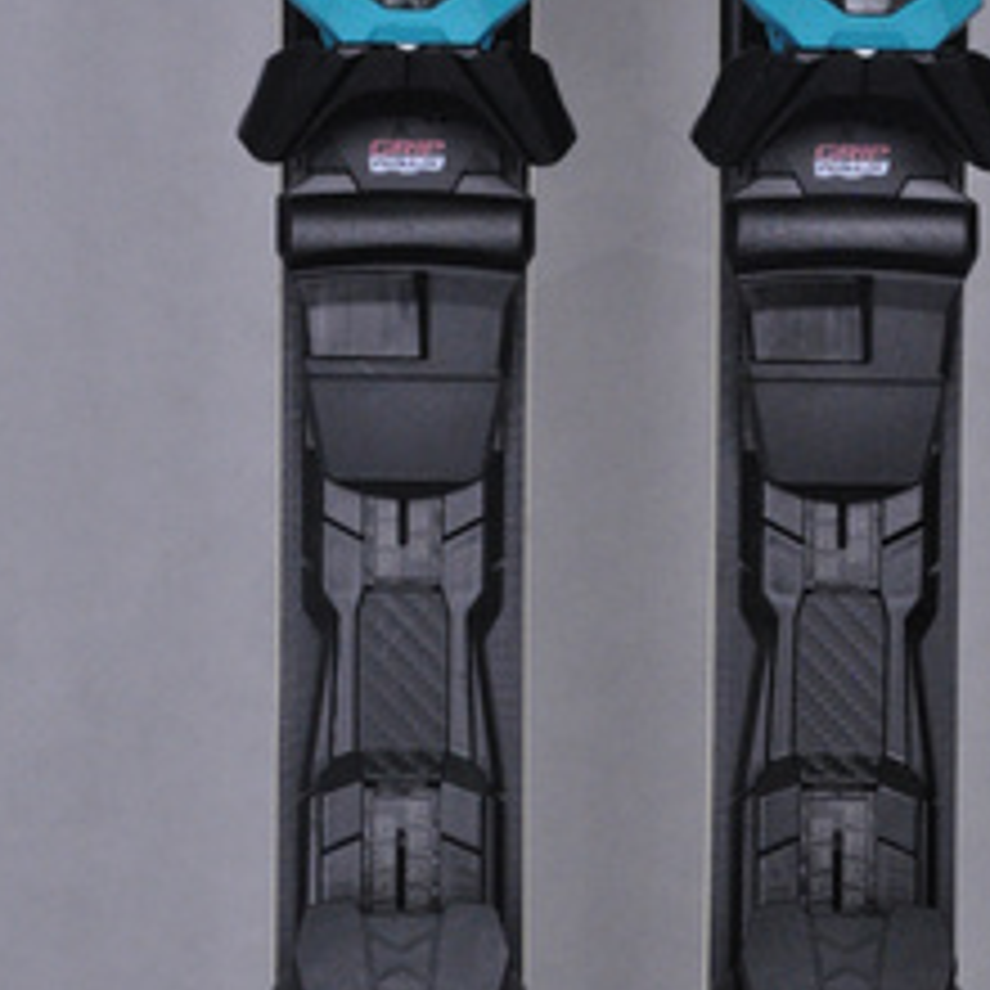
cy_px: 756
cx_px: 614
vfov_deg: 10.1
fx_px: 5565
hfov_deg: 10.2
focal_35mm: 172
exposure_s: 1/125
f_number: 9.5
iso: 3200
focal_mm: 66
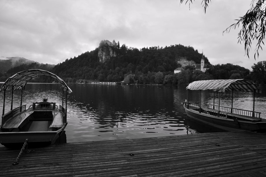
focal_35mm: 27
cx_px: 143
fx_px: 199
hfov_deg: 67.4
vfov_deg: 47.7
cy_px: 78
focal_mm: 16
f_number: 4
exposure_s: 1/100
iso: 200
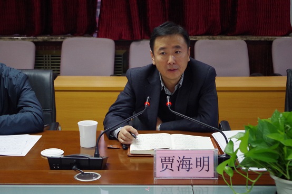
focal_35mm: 72
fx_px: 584
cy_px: 97
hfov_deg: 28.1
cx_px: 146
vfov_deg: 18.9
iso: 1600
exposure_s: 1/15
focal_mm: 47.5
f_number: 5.6
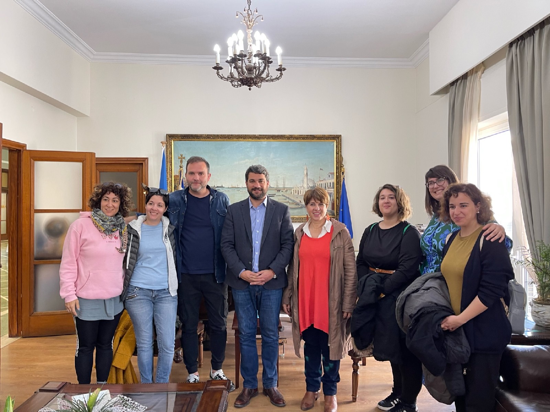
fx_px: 413
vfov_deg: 53.0
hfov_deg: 67.3
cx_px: 275
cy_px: 206
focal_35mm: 26
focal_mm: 5.1
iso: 125
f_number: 1.6
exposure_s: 1/50
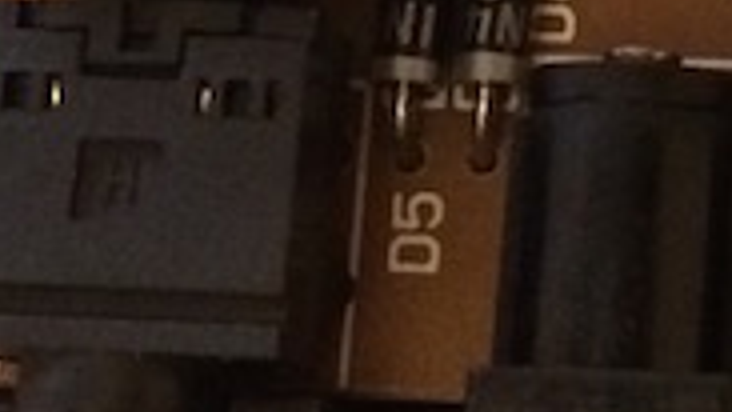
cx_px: 972
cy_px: -432
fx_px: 3436
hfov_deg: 11.8
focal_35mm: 177
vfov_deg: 6.6
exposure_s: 1/15
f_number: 2.2
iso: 400
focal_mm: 4.15
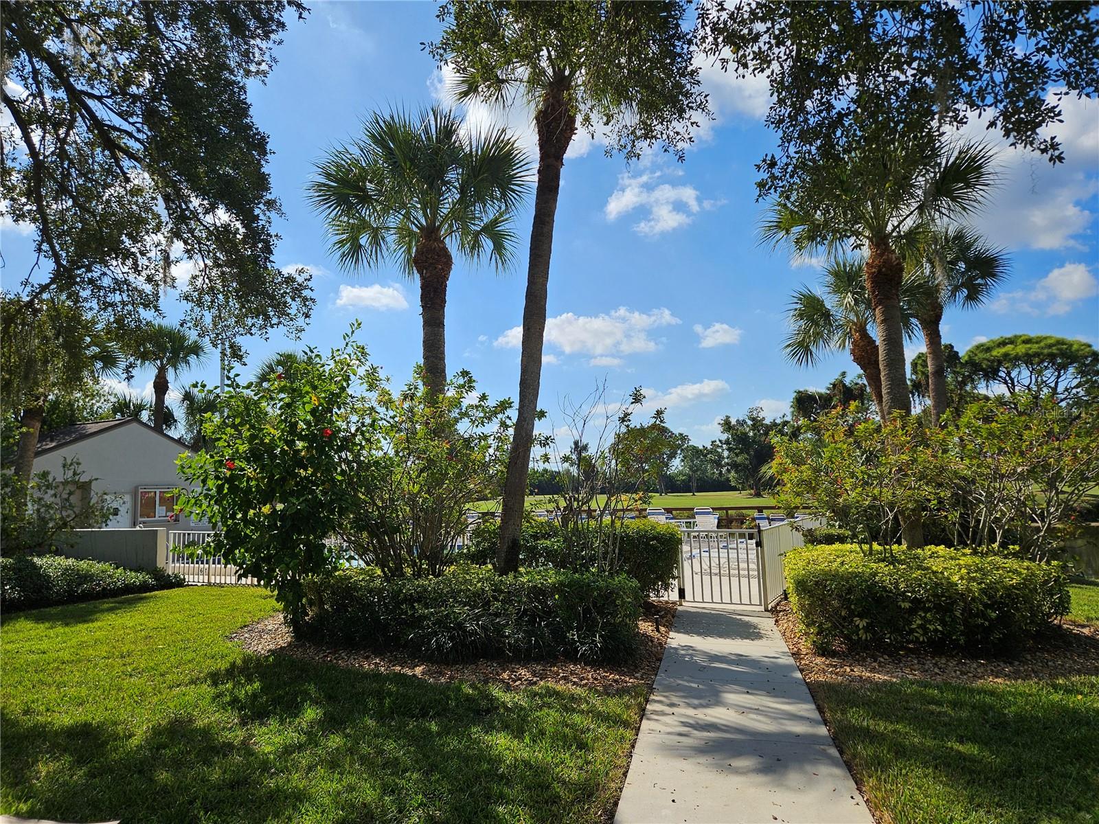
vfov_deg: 58.9
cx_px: 550
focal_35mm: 23
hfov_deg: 73.9
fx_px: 730
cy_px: 412
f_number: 1.8
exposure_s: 1/2977
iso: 25
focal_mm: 5.4
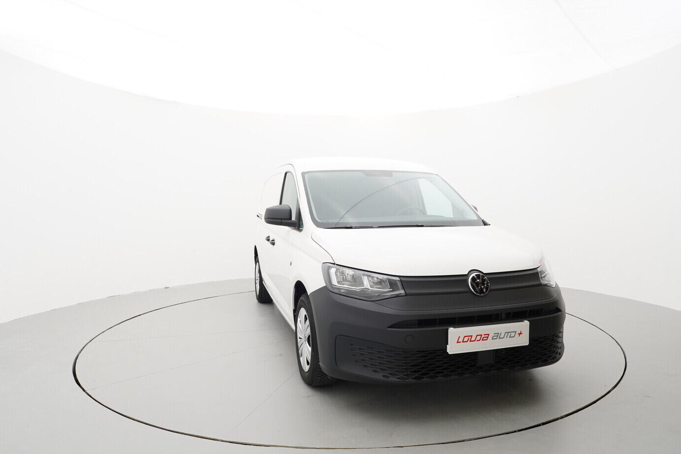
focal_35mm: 24
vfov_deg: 54.1
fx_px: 445
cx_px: 343
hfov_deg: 74.8
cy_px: 229
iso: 250
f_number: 5.6
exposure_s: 1/80
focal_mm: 15
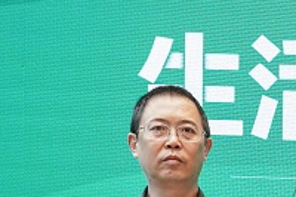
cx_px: 610
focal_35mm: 175
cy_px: 341
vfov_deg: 7.6
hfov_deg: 10.7
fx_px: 1438
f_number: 4
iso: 2000
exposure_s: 1/200
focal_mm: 35
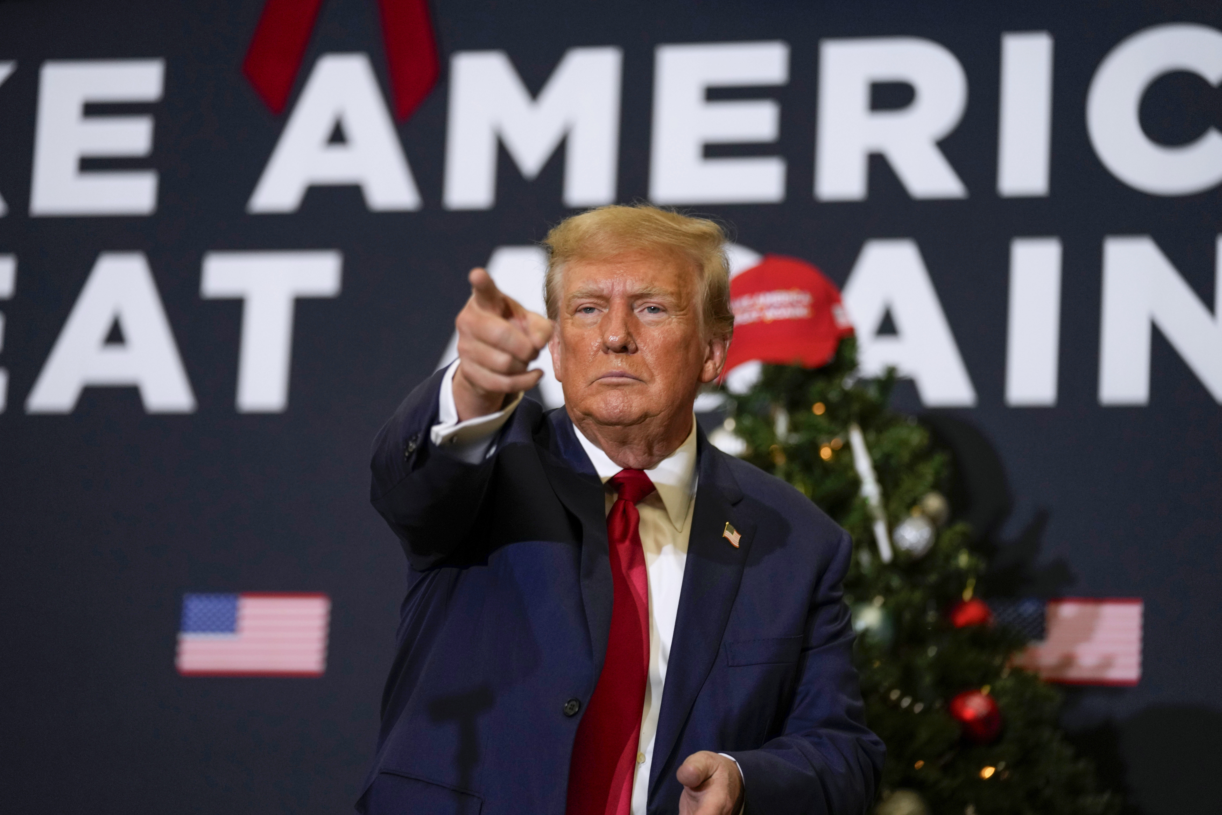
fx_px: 4616
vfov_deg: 10.1
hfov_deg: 15.1
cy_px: 408
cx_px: 611
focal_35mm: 136
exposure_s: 1/500
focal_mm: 136
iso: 1600
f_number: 2.8
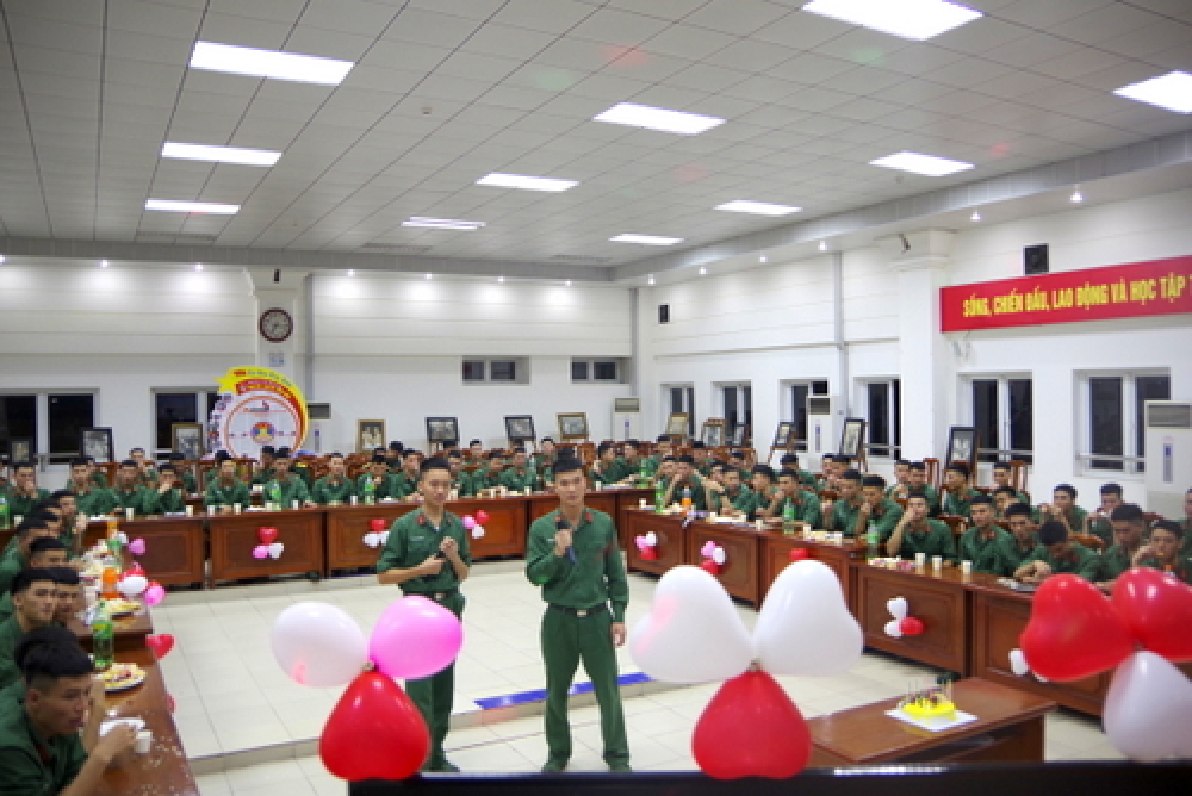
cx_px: 596
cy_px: 398
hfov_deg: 67.4
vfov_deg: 48.0
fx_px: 894
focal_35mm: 27
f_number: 3.5
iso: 800
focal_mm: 18
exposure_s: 1/40
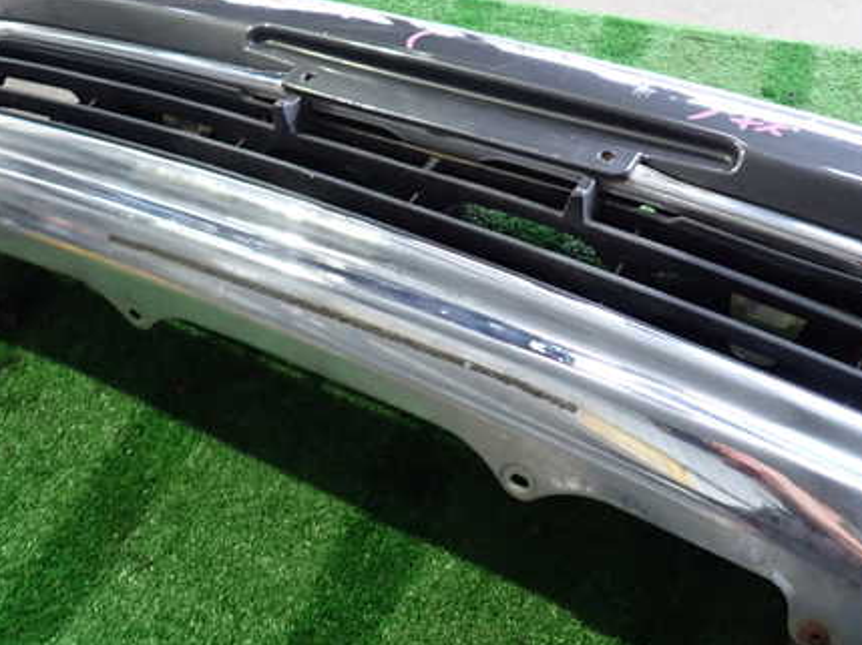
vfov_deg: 40.6
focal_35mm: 35
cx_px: 498
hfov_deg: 52.4
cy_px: 283
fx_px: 871
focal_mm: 4.5
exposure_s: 1/30
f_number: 2
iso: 250
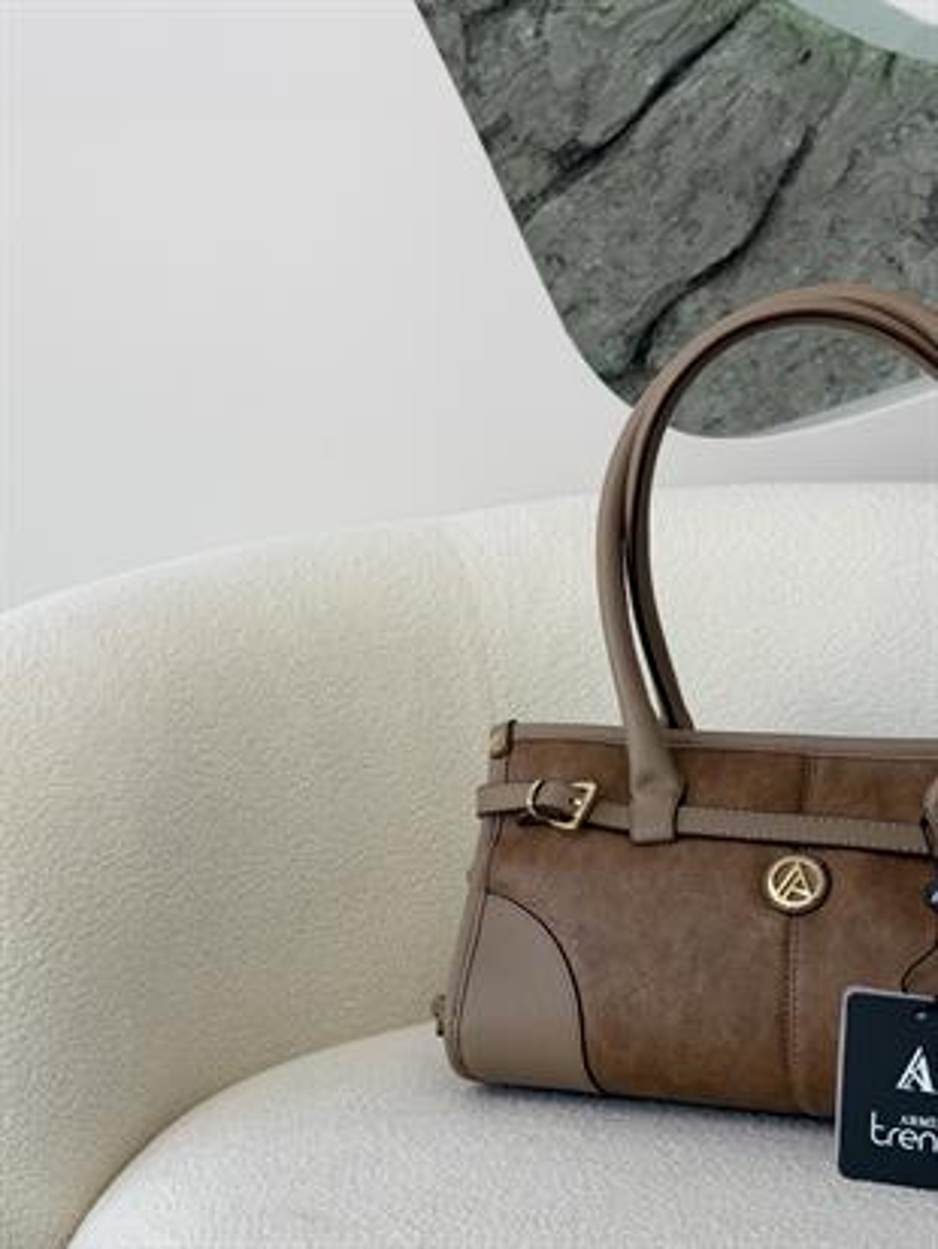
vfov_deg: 39.6
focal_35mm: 48
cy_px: 624
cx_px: 469
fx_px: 1733
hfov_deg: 30.3
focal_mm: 6.76
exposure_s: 1/472
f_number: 1.78
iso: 64
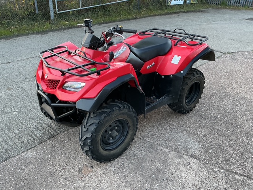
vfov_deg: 48.2
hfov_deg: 61.7
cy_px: 95
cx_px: 126
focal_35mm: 29
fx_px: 212
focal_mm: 3
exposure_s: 1/50
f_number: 1.8
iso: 64
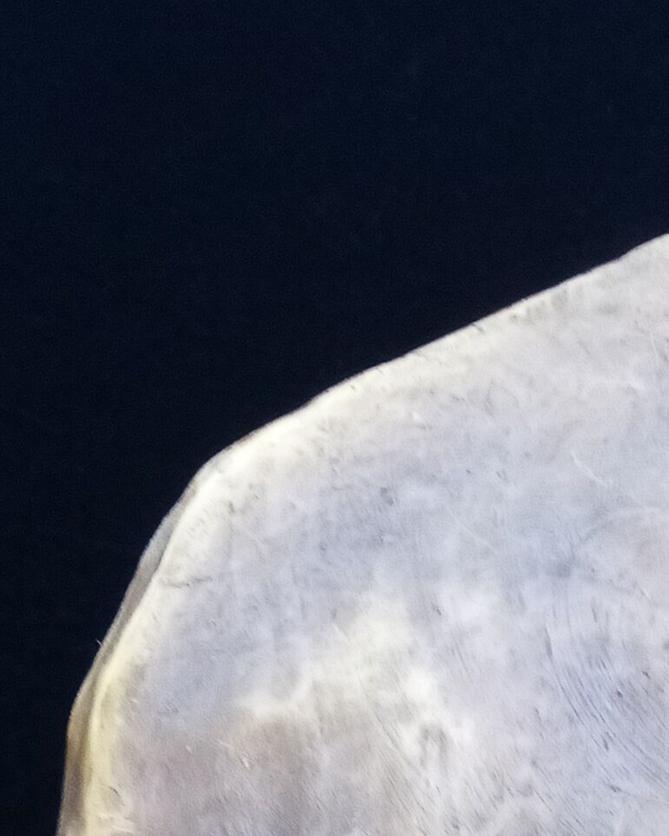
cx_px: 752
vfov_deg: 14.4
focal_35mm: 110
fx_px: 2722
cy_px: 1705
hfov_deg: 13.7
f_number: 1.8
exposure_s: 1/50
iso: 133
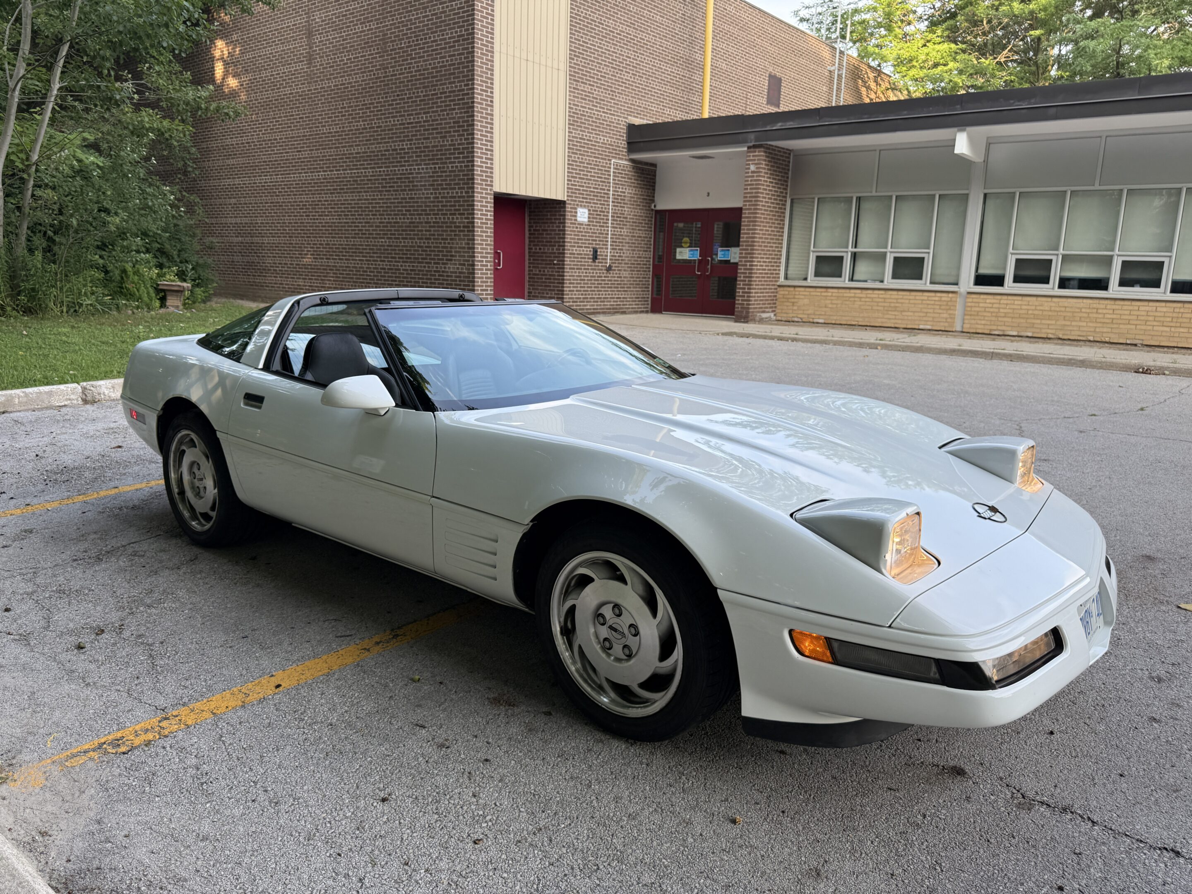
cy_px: 447
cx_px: 596
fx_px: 826
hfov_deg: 71.6
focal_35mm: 24
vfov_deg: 56.8
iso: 80
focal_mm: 6.76
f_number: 1.78
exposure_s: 1/426
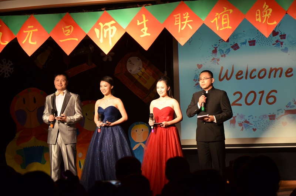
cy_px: 98
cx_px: 148
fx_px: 1107
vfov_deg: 10.1
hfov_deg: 15.2
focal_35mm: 135
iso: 800
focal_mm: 90
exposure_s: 1/125
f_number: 5.6
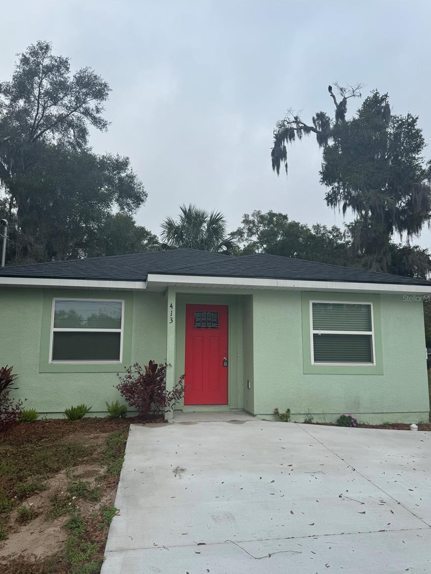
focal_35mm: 25
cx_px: 214
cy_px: 298
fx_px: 415
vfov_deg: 69.4
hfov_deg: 54.9
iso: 80
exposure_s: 1/3597
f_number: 1.78
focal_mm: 6.76
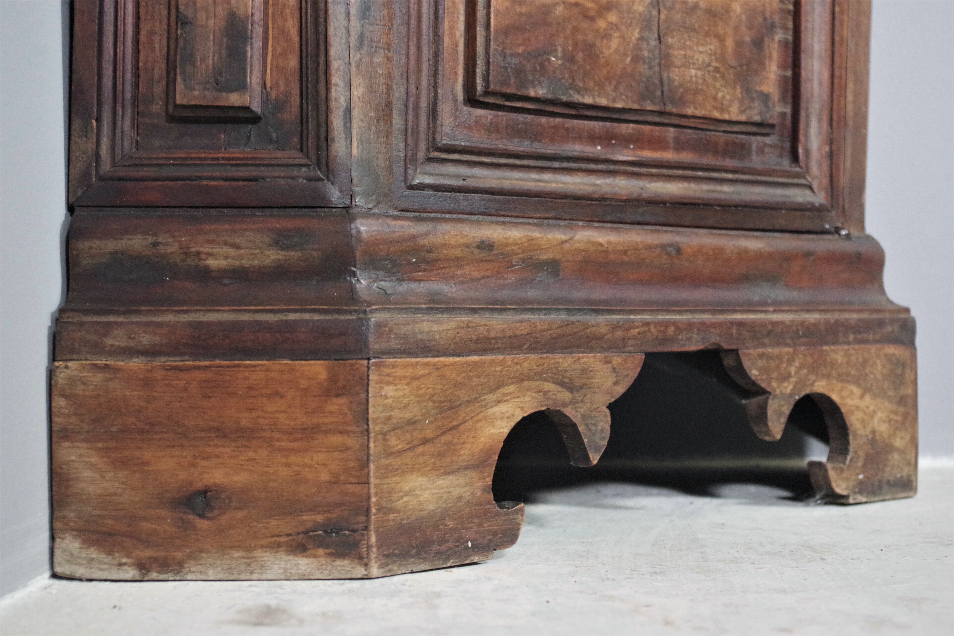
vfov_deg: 26.0
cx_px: 477
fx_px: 1378
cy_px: 318
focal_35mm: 52
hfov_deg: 38.2
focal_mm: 35
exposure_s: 1/80
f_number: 4.5
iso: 3200
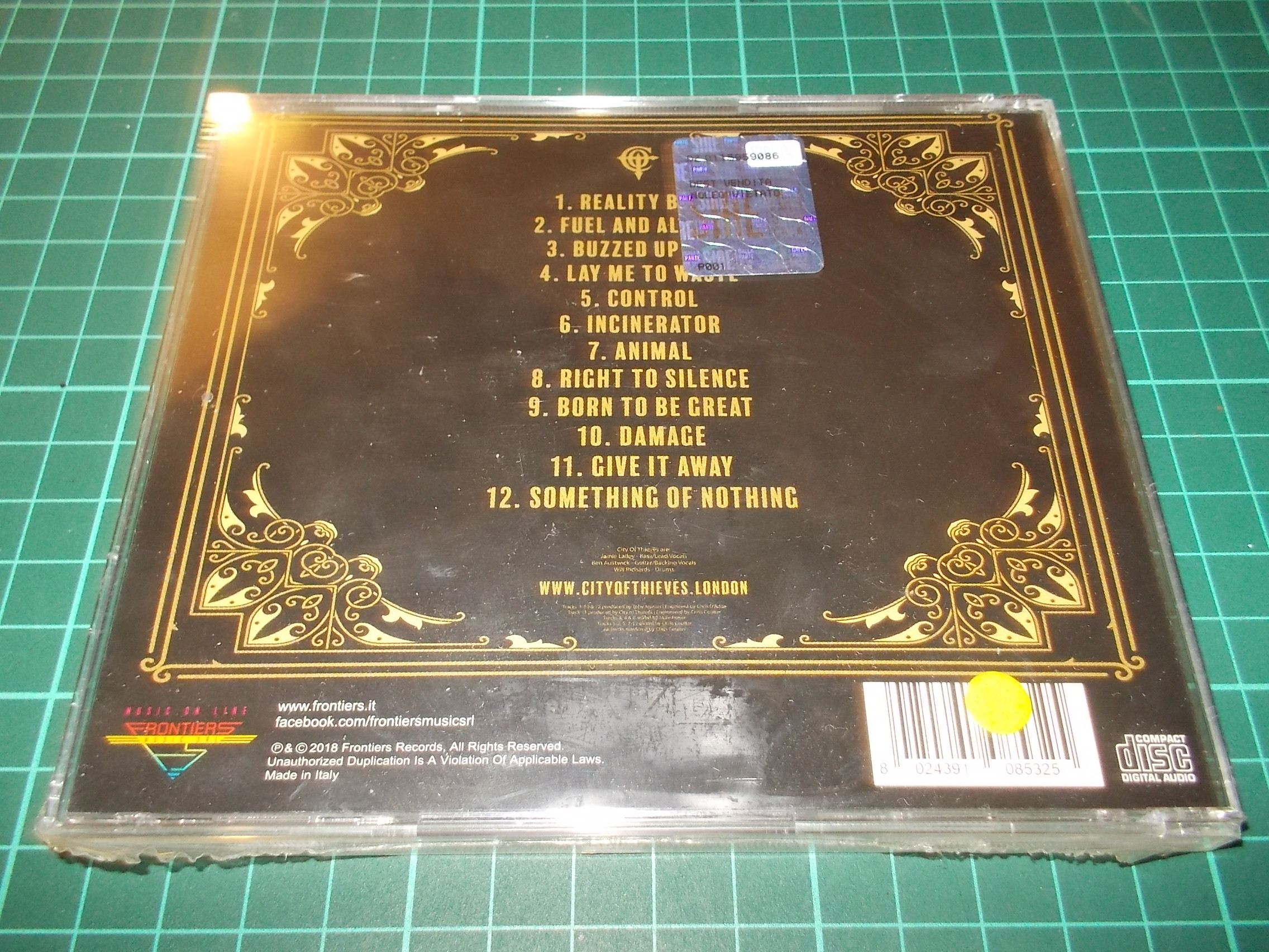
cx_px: 634
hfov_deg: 61.7
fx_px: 1063
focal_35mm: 29
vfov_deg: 48.2
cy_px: 476
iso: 200
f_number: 3.3
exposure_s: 1/30
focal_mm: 4.1
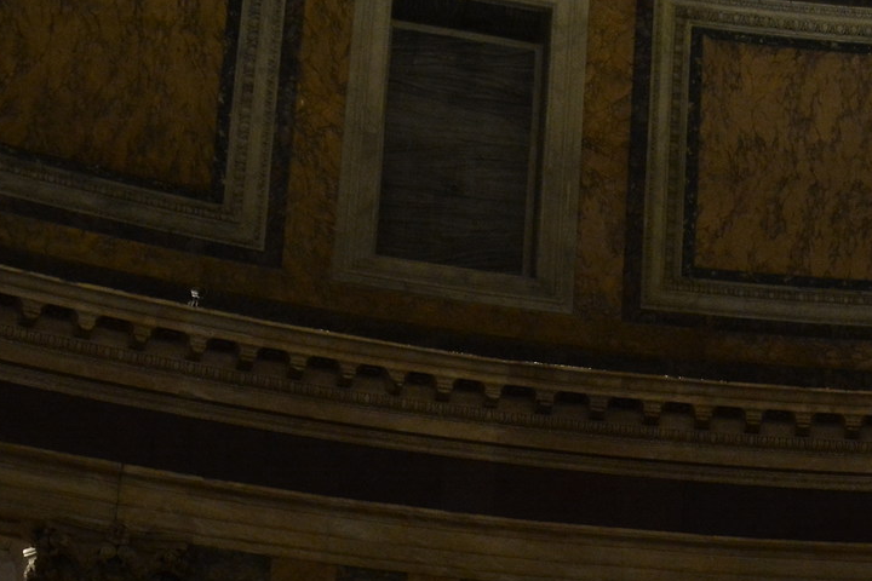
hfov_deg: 20.7
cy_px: 907
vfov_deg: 14.1
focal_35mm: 90
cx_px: 1125
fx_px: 2180
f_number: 5
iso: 1250
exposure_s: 1/25
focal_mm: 18
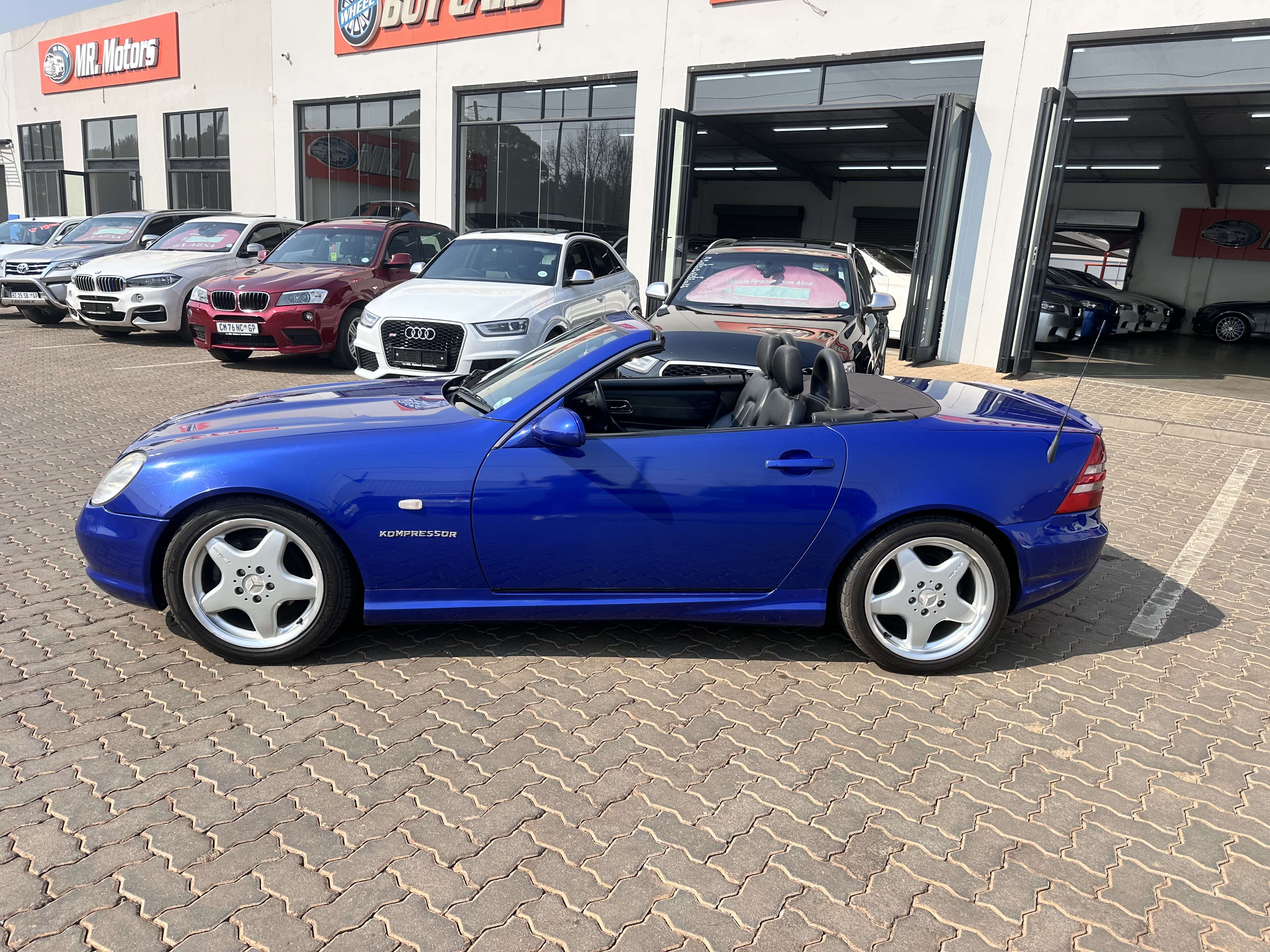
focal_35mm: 24
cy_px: 476
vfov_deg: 56.8
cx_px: 635
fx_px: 881
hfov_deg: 71.6
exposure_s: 1/2591
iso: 80
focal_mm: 6.86
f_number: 1.78
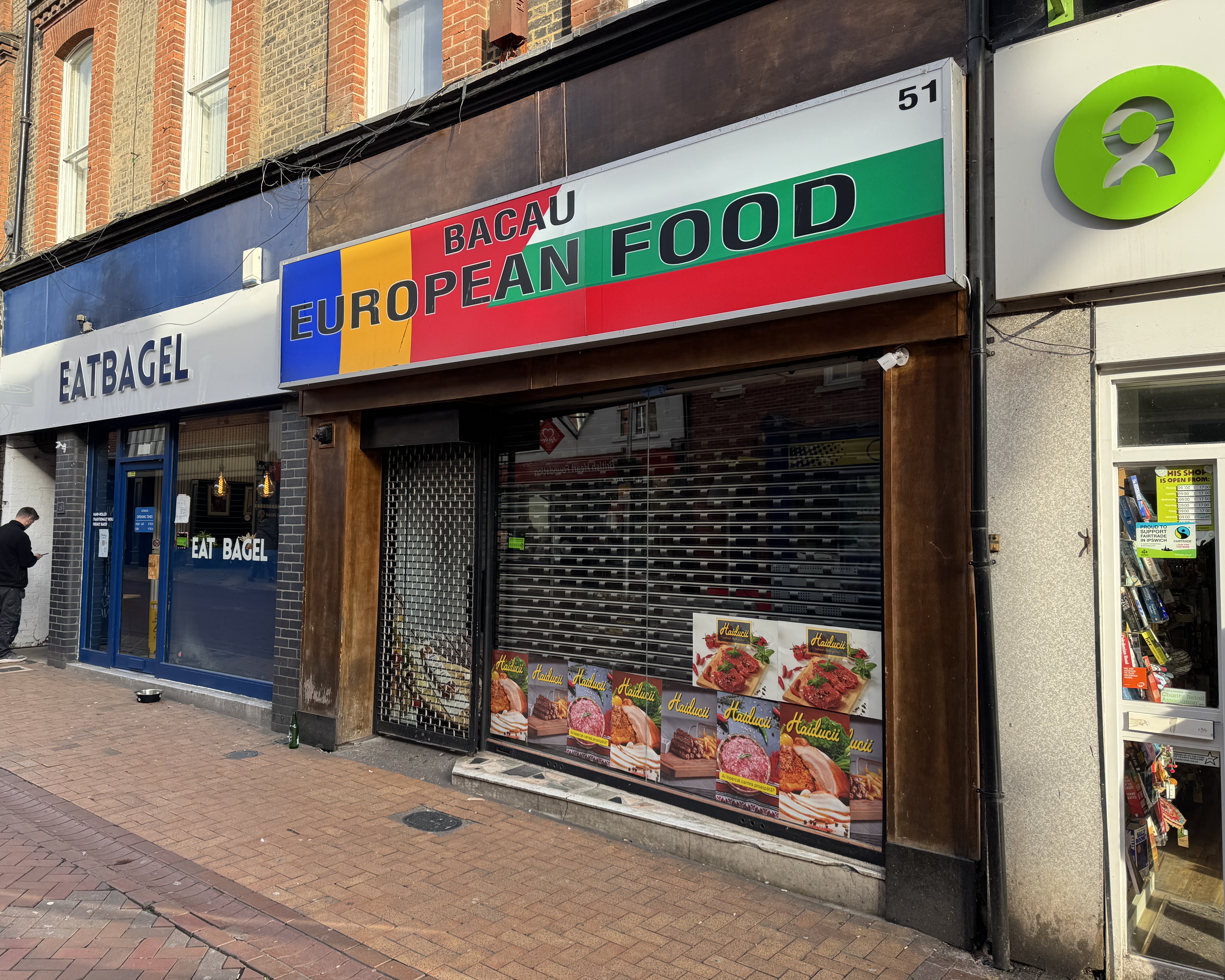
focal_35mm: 25
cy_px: 490
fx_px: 906
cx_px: 597
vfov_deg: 56.8
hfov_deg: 68.1
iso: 80
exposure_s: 1/723
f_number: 1.78
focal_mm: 6.76
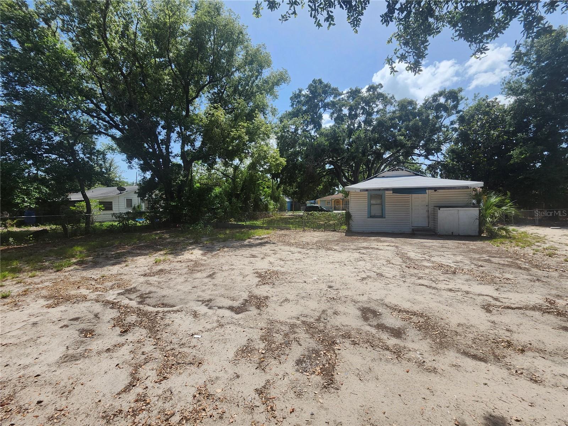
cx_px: 284
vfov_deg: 89.9
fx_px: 213
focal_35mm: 13
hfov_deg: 106.2
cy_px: 213
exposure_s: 1/1457
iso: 40
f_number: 2.2
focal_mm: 1.74
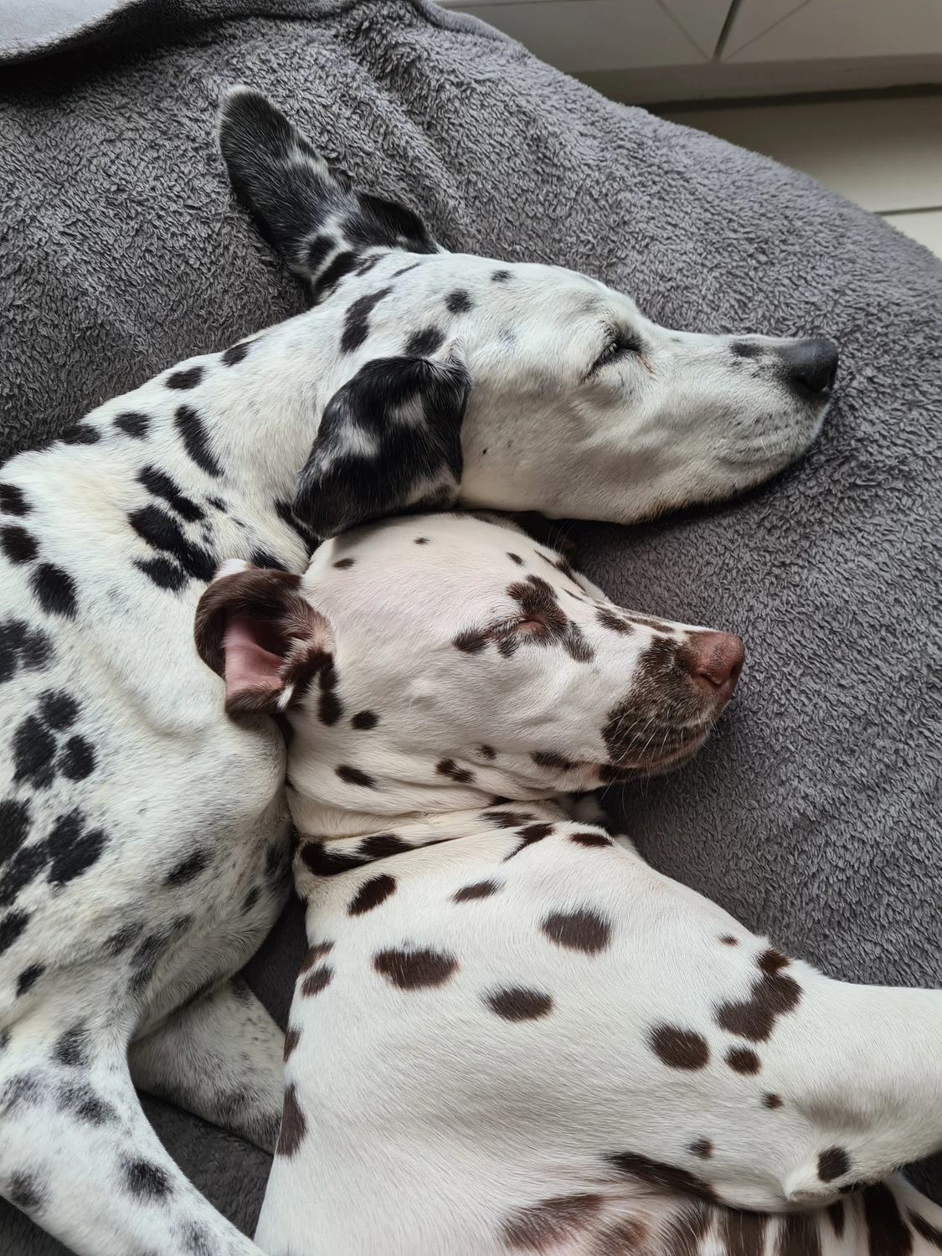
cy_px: 628
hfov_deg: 53.1
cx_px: 471
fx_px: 943
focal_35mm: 26
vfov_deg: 67.3
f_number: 1.8
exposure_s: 1/50
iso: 64
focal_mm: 5.4
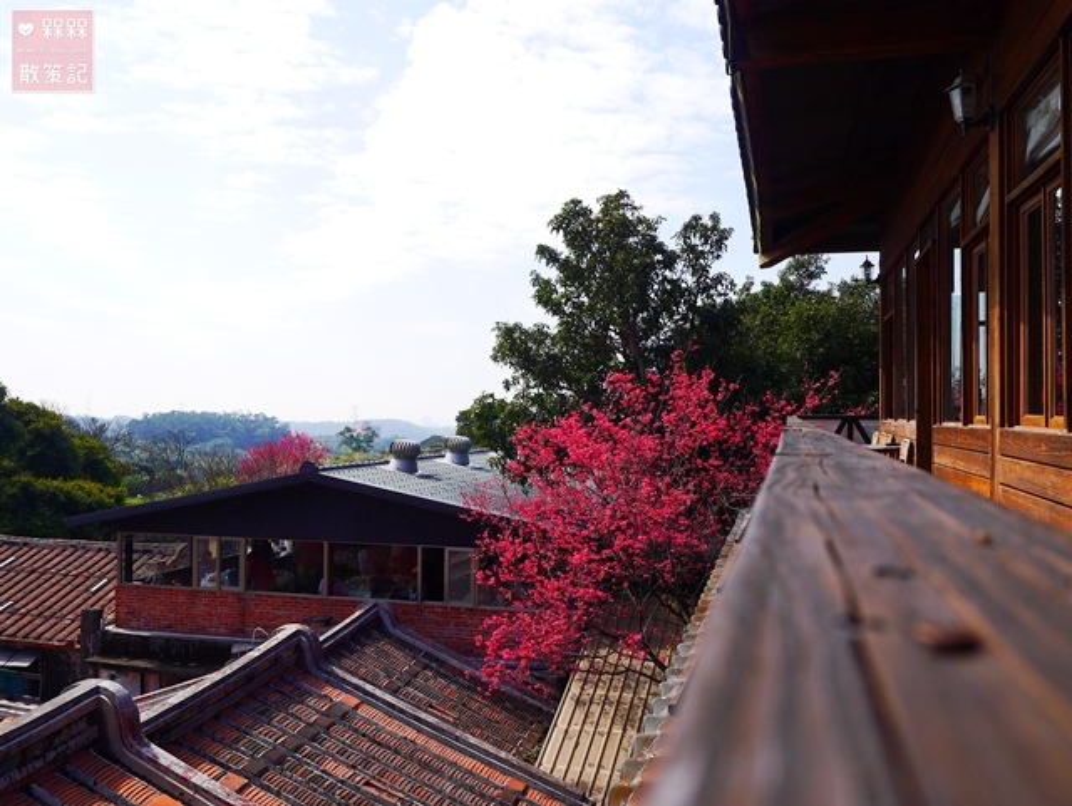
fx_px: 930
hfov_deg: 59.9
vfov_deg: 46.9
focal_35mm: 30
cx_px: 536
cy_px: 403
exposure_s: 1/800
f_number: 5
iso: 160
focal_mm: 15
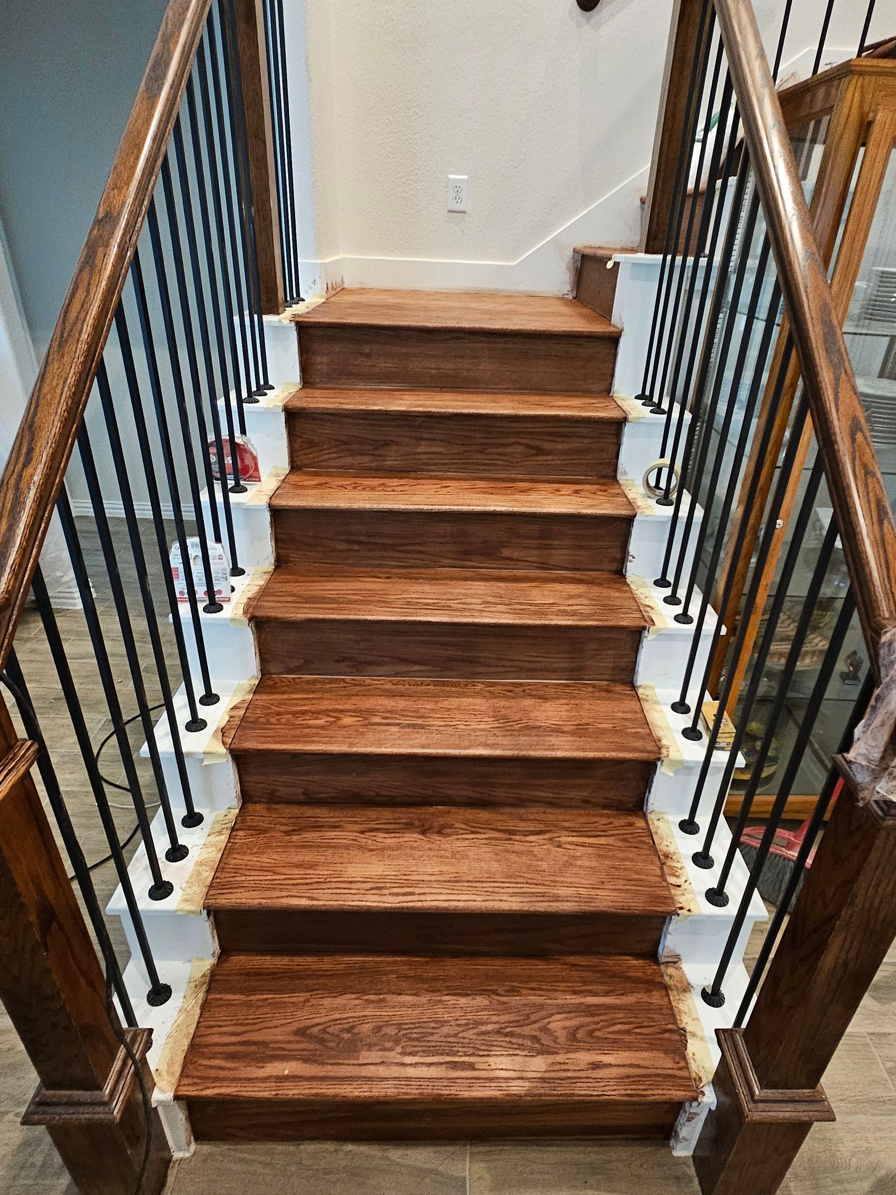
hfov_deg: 68.6
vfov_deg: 84.6
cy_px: 628
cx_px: 470
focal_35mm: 19
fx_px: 656
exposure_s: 1/24
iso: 800
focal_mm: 2.2
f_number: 2.2
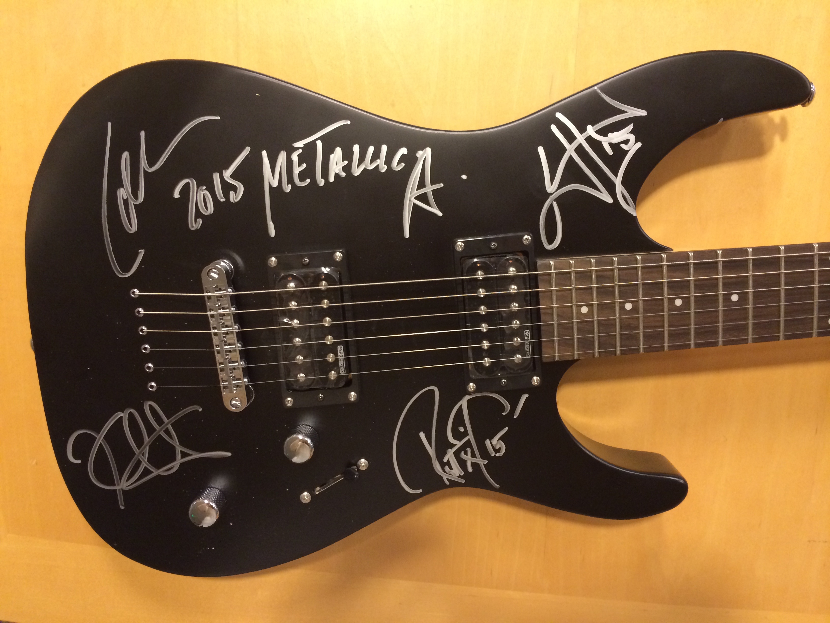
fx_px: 719
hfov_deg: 60.0
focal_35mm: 30
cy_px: 312
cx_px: 415
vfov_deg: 46.8
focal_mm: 4.12
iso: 320
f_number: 2.2
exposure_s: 1/20
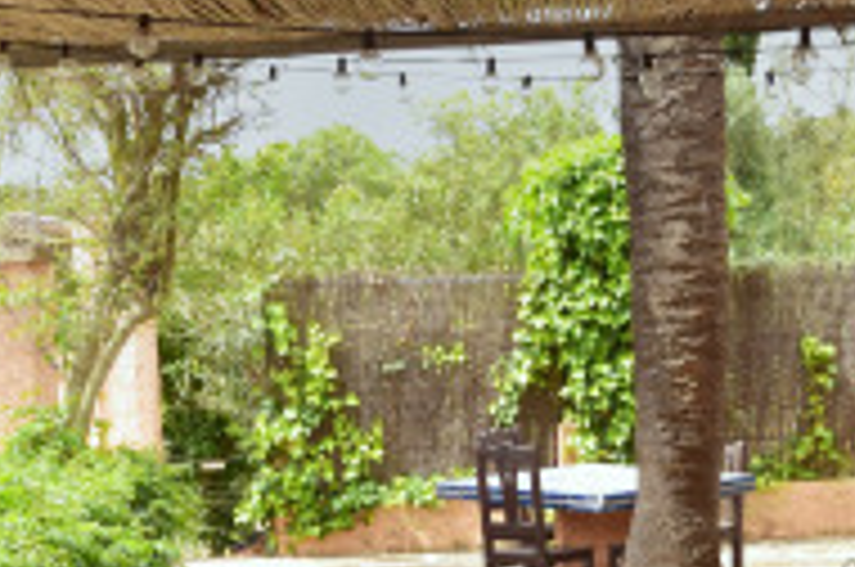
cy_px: 655
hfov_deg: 22.9
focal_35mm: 89
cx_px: 432
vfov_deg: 14.9
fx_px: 2110
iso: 400
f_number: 10
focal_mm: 22
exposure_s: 1/250
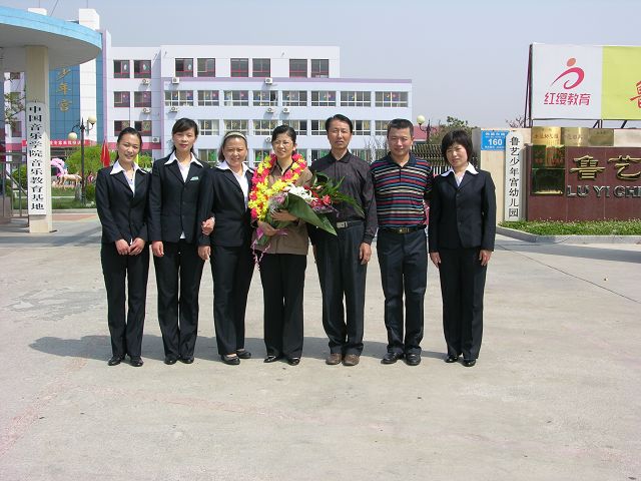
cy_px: 240
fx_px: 852
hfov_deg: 41.2
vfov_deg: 31.5
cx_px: 320
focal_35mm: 46
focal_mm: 11.6
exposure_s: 1/184
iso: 50
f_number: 6.7
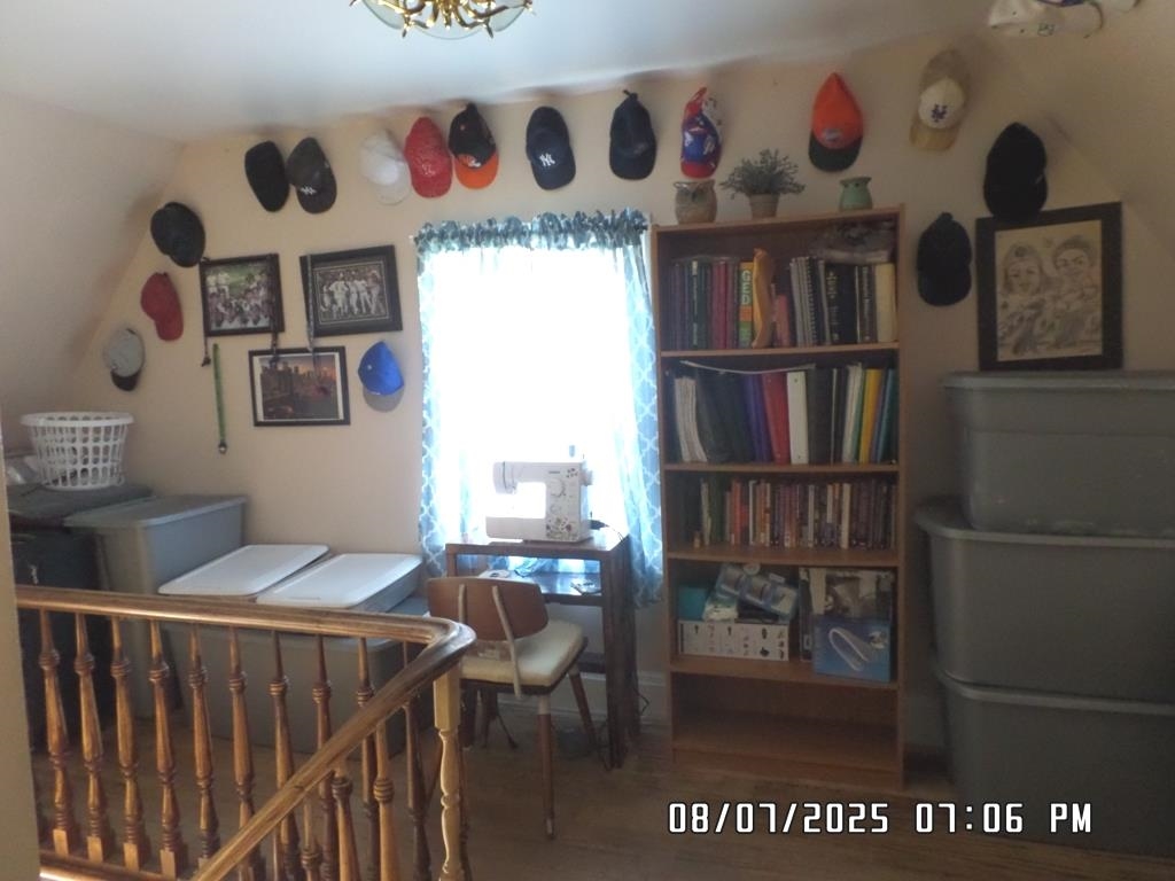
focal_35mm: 23
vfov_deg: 58.9
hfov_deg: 73.9
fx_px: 781
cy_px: 440
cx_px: 588
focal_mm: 4.1
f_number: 2.8
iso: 800
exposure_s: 1/30
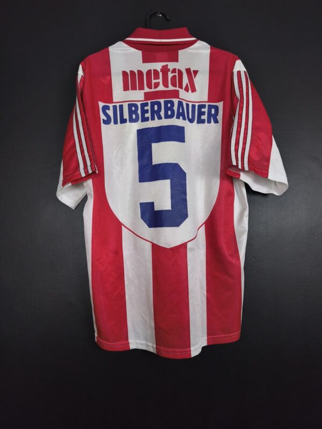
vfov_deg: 73.9
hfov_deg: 58.9
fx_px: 285
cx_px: 161
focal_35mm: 23
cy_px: 214
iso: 250
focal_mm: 6.57
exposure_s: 1/100
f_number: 1.6
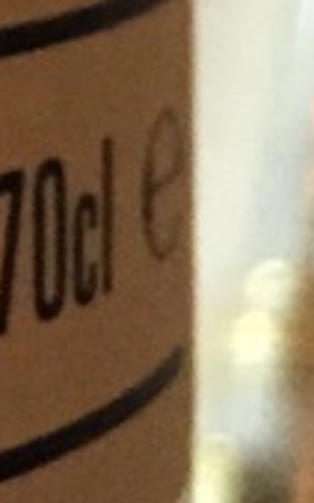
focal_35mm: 231
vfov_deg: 8.1
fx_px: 3168
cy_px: -855
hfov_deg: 5.0
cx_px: -981
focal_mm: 4.15
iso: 200
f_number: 2.2
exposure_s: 1/30
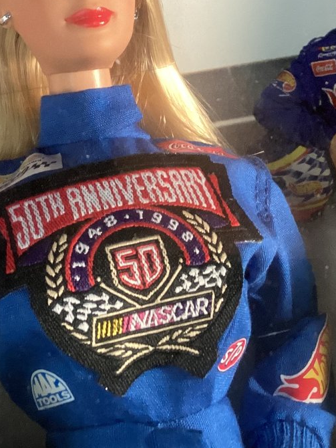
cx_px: 119
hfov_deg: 21.0
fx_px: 905
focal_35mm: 70
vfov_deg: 27.3
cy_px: 105
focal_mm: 3.3
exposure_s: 1/60
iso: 250
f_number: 2.4
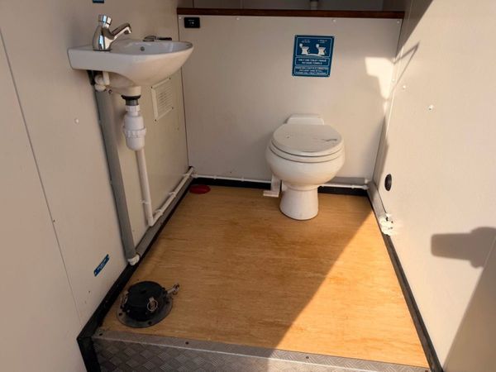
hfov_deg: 71.6
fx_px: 344
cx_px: 248
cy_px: 186
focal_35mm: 24
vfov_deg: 56.8
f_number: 1.78
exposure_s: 1/6711
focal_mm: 6.76
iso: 100
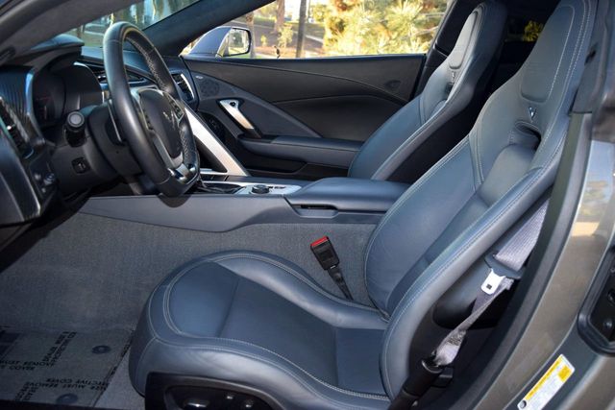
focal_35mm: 36
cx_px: 308
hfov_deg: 53.1
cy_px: 205
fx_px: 615
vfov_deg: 36.9
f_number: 5
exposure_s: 1/100
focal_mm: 24
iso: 800
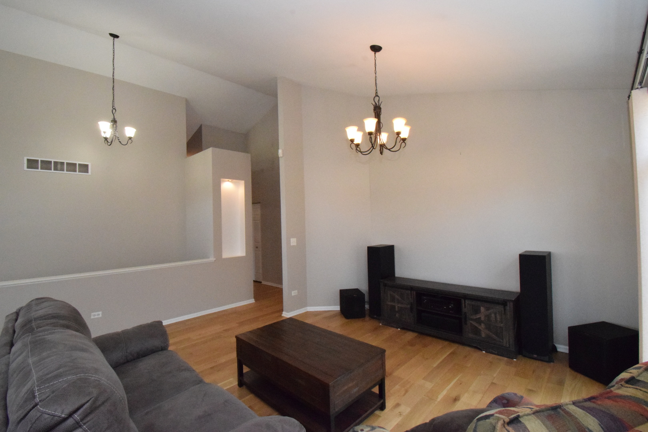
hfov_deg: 100.4
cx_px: 324
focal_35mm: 15
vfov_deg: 77.3
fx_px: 270
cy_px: 216
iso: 10000
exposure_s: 1/100
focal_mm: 10
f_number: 18
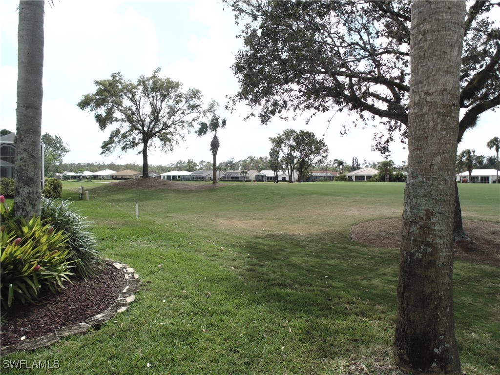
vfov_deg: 61.1
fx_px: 318
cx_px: 250
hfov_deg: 76.4
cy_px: 188
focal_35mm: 22
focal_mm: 4
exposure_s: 1/100
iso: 80
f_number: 9.7
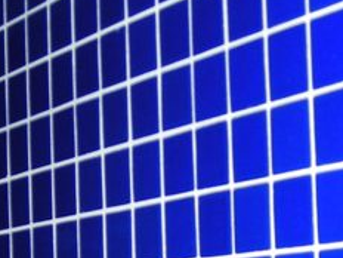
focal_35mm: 131
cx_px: 179
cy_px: 400
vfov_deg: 10.9
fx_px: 1298
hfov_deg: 15.1
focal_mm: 6.3
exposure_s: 1/60
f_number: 3.2
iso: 50
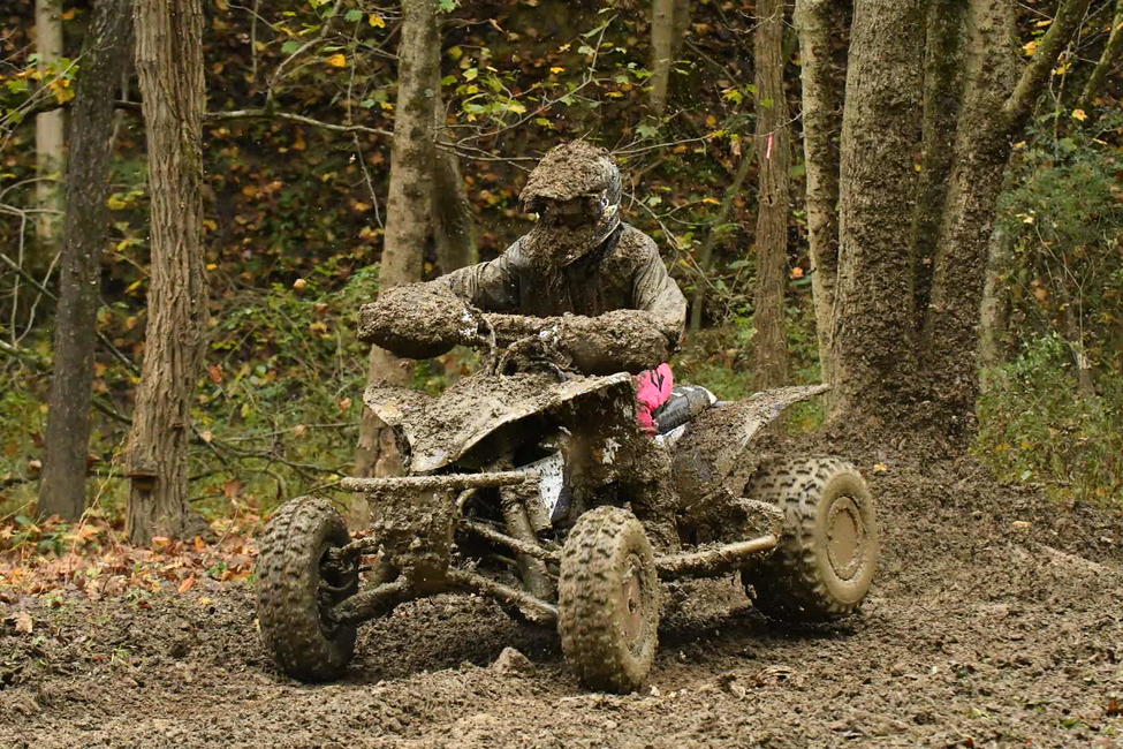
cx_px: 562
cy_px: 374
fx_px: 4445
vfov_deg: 9.6
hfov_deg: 14.4
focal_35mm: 142
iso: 5000
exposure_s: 1/1250
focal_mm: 95
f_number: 5.6
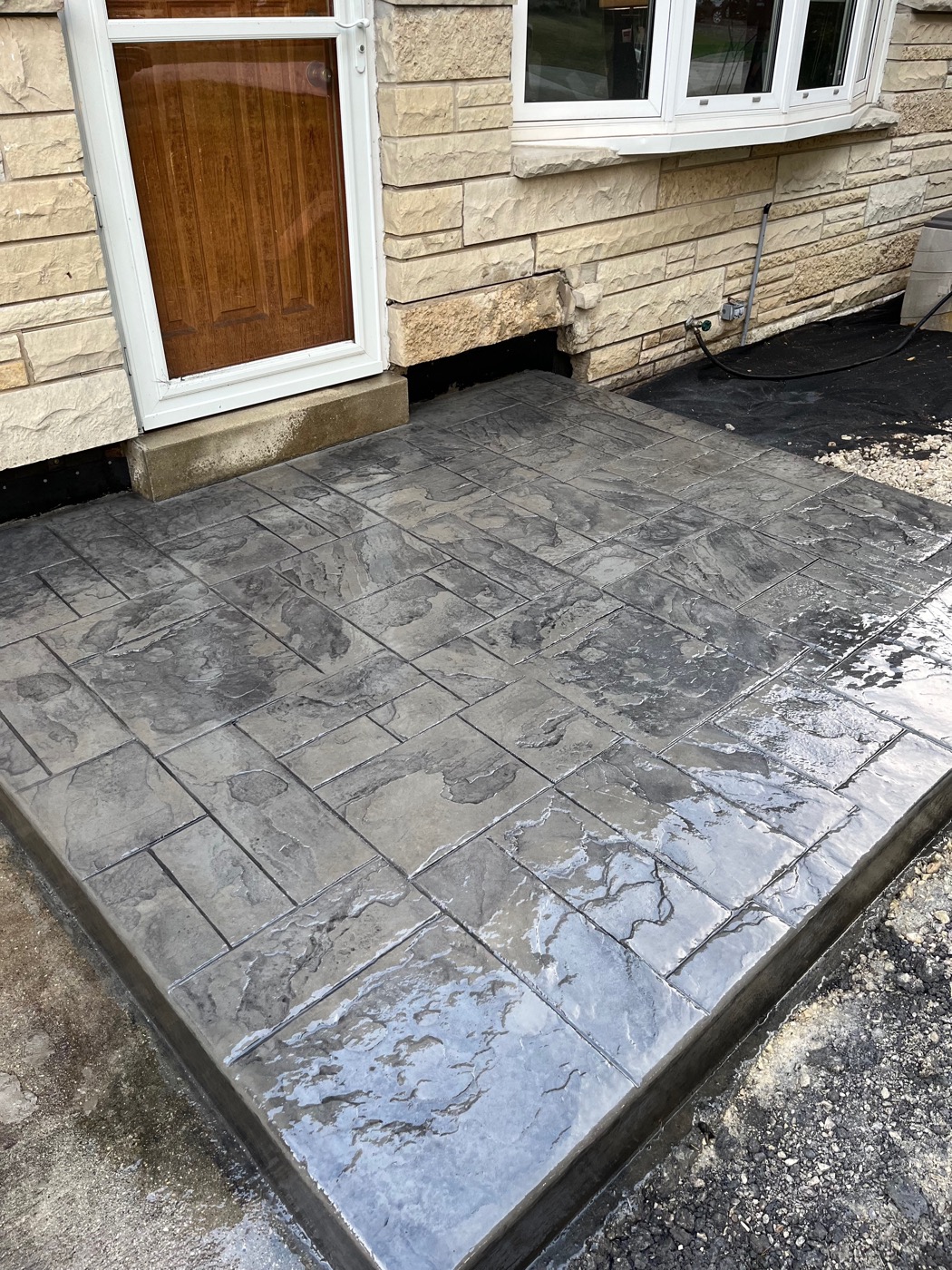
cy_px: 635
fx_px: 953
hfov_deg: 53.1
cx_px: 476
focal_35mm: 26
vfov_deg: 67.3
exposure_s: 1/121
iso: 80
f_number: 1.6
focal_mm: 5.1
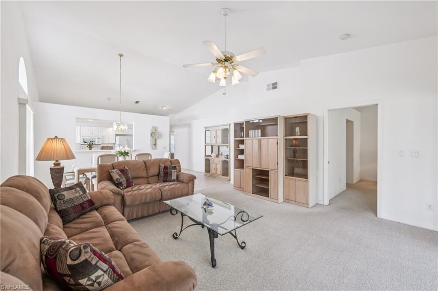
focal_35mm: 14
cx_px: 219
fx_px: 170
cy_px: 146
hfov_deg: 104.3
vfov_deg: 81.1
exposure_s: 1/30
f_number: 8
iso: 400
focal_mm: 14
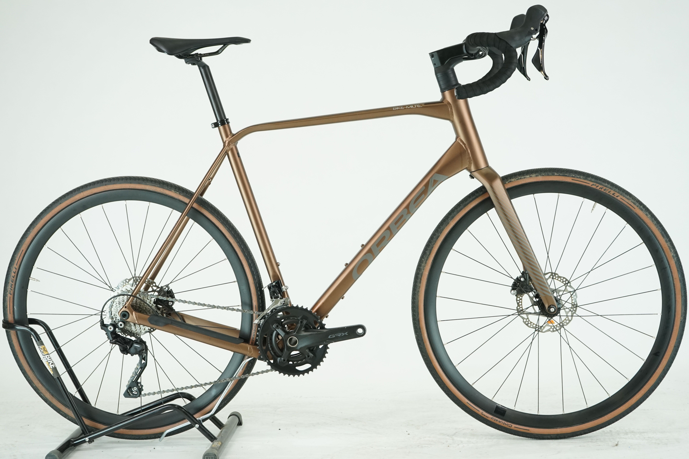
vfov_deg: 22.3
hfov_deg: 32.9
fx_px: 1167
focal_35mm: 61
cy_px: 230
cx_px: 344
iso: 1600
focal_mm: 61
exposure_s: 1/200
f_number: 5.6
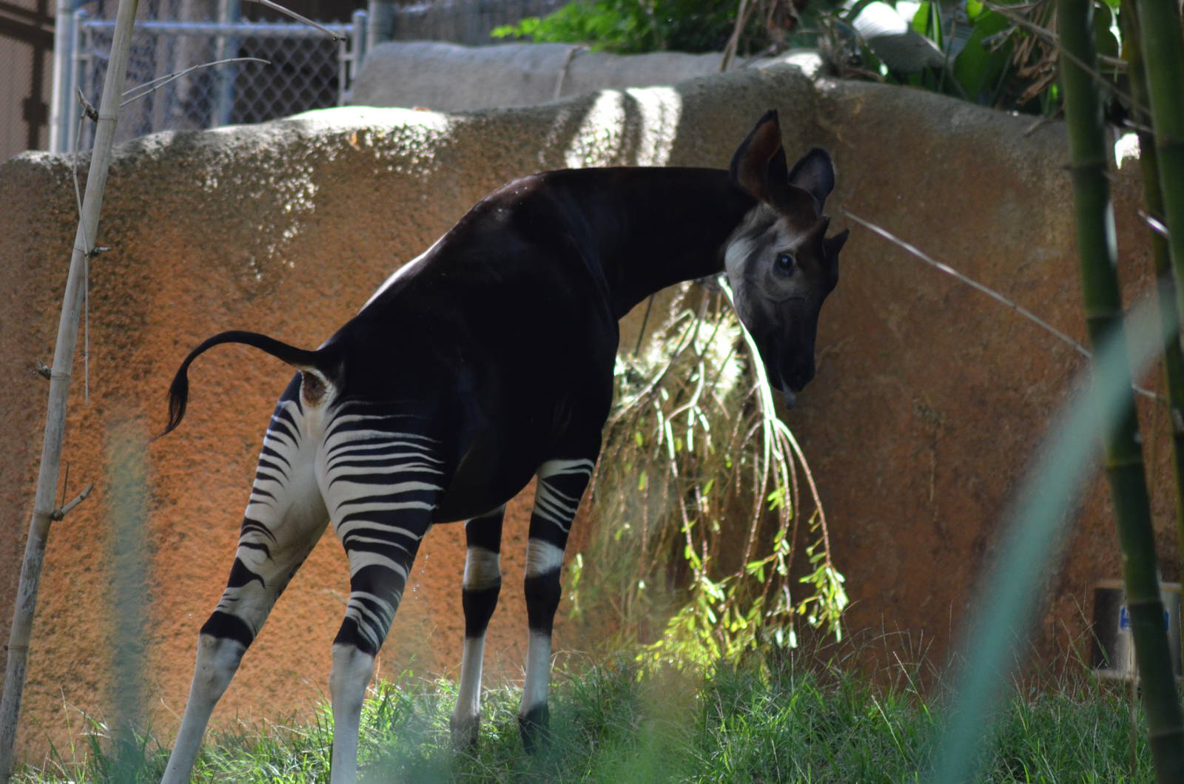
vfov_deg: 4.0
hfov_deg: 6.0
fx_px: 11324
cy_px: 392
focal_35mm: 345
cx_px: 592
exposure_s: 1/500
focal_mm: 230
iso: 1400
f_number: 5
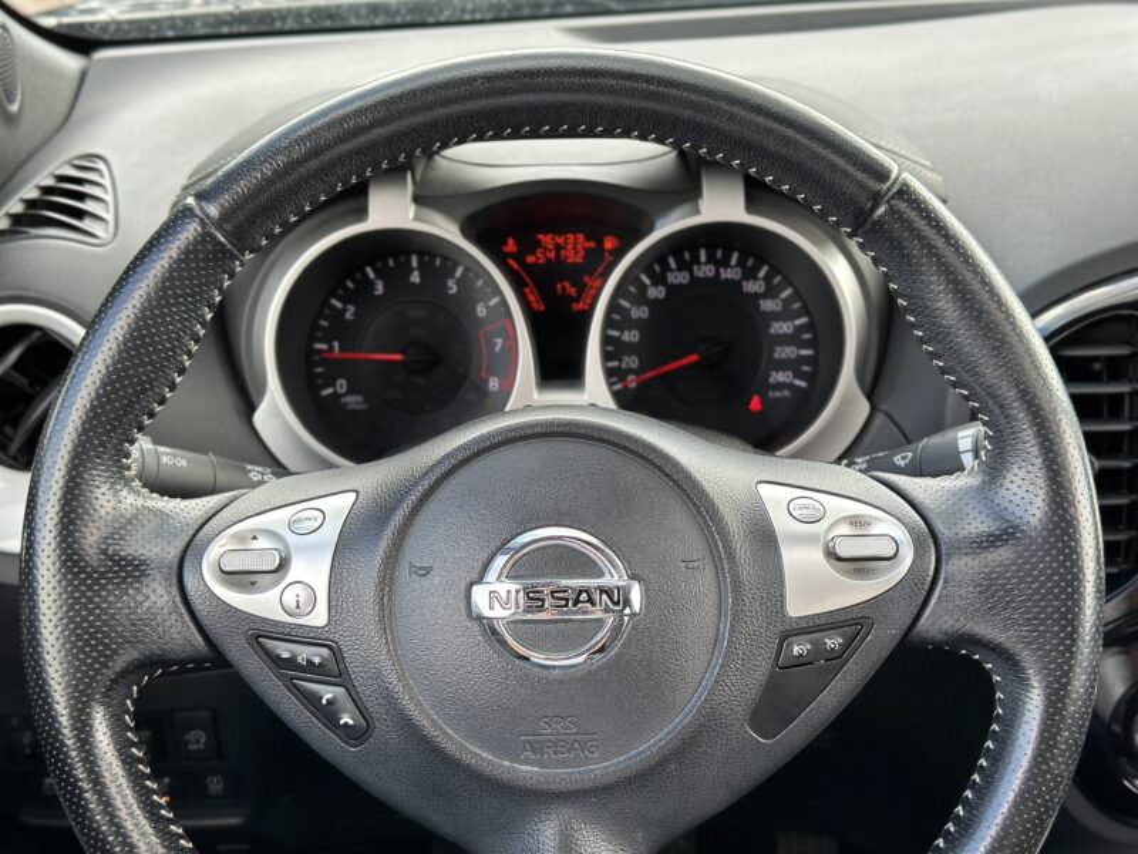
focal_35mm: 48
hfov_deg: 39.7
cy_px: 427
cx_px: 569
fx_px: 1578
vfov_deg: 30.3
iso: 80
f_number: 1.78
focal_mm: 6.86
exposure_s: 1/188
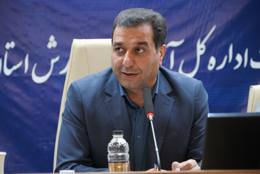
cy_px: 87
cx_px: 130
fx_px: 1005
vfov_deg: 9.9
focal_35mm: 139
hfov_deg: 14.7
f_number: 6.3
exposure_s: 1/160
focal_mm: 139
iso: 6400
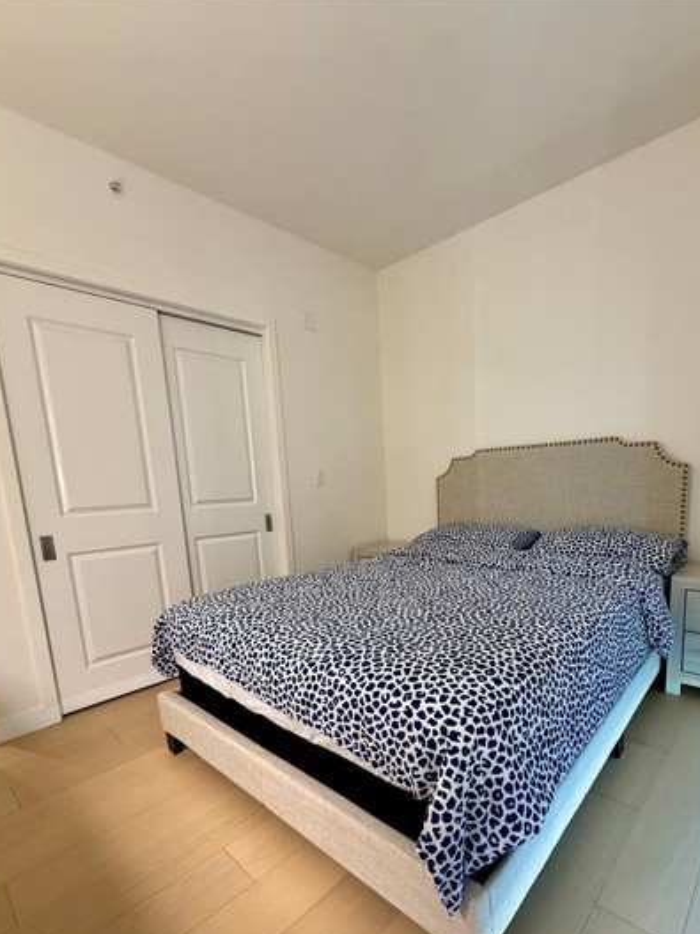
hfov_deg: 74.2
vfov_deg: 89.9
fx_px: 459
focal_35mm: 17
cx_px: 404
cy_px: 560
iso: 320
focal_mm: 2.22
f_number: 2.2
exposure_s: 1/60
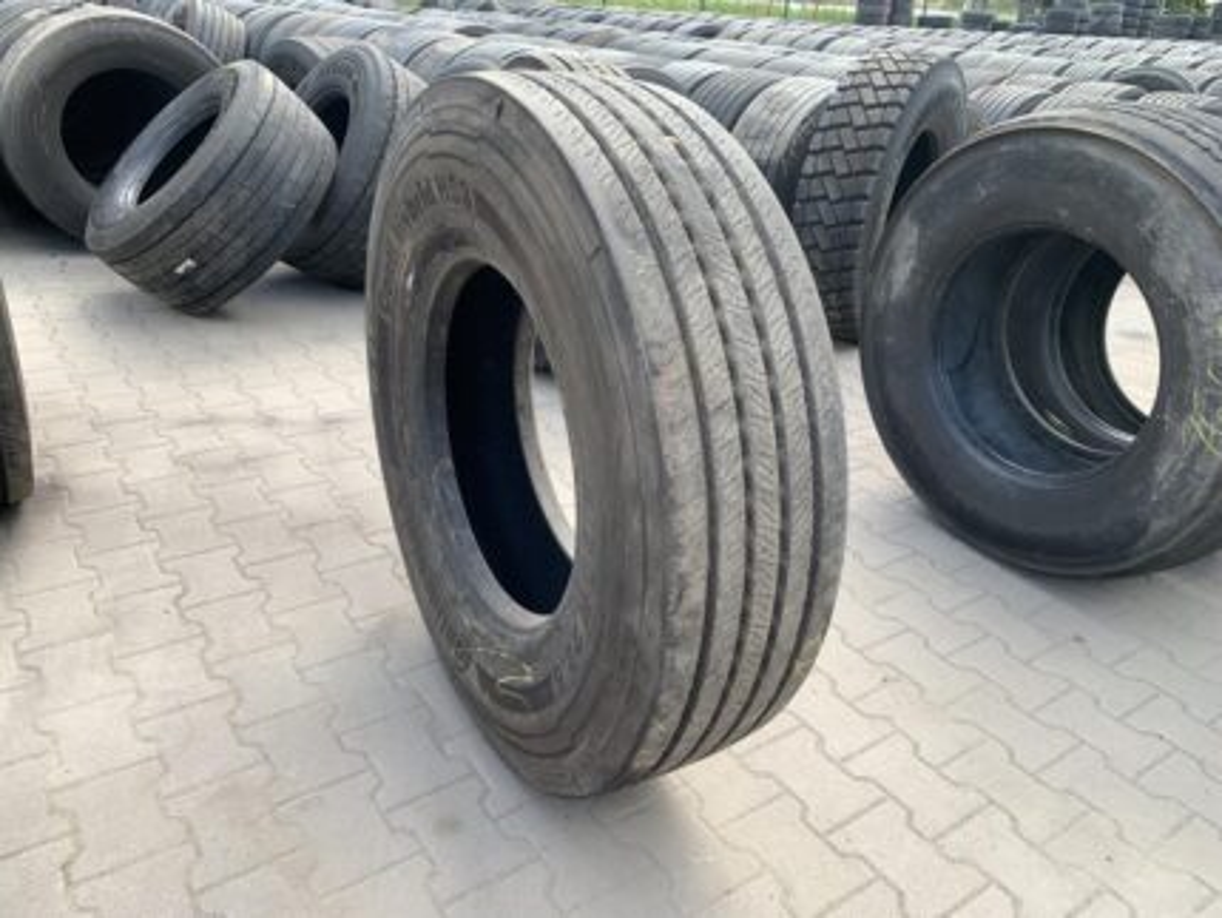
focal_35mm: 26
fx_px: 918
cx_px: 611
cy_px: 459
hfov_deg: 67.3
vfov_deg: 53.1
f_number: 1.8
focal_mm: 4.25
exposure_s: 1/204
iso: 25
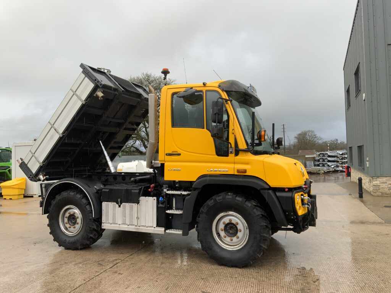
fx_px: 328
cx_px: 196
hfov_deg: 61.7
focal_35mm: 29
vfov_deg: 48.2
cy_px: 146
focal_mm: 3
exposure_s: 1/223
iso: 16
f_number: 1.8
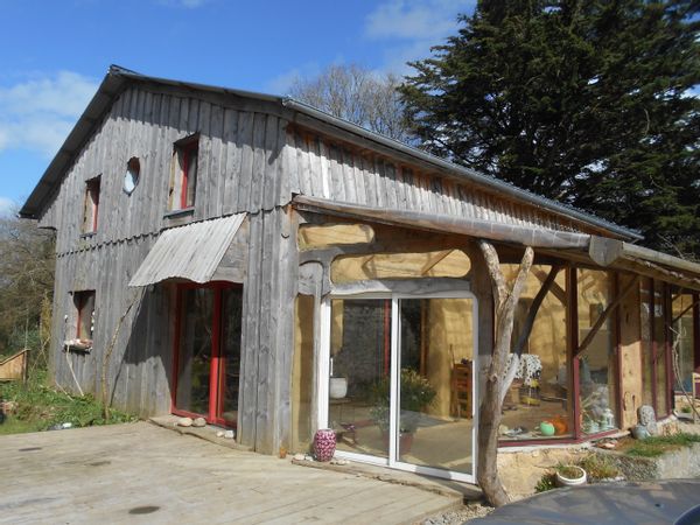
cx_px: 350
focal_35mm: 26
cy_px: 262
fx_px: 526
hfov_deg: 67.3
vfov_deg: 53.1
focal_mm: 4.6
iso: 80
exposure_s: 1/1000
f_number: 3.2
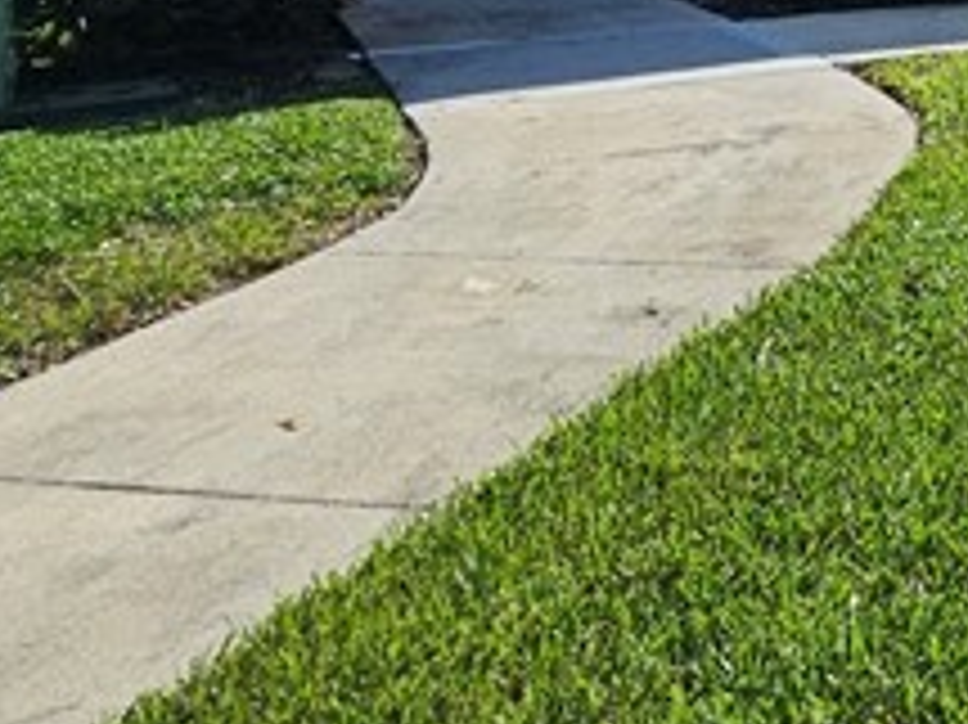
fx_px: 1733
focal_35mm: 62
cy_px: -391
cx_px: 1535
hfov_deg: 23.4
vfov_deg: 20.1
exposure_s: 1/3092
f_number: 2.2
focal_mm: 2.2
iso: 50
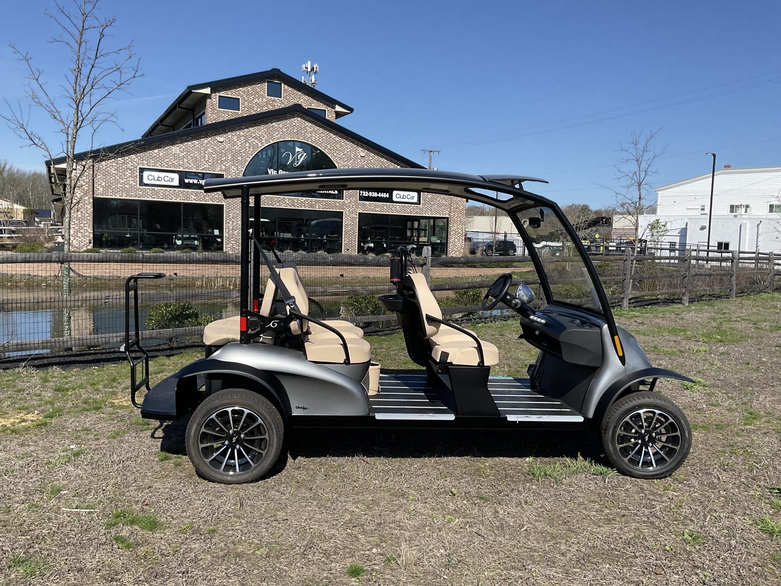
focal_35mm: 29
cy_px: 293
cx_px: 390
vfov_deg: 48.2
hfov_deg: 61.7
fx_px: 654
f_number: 1.8
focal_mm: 3
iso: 16
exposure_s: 1/1912
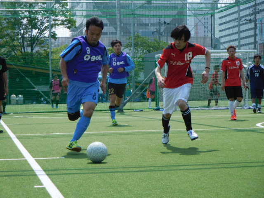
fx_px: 763
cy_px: 99
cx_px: 132
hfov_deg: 19.6
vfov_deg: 14.8
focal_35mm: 100
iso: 125
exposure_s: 1/640
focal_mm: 17.8
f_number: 4.8
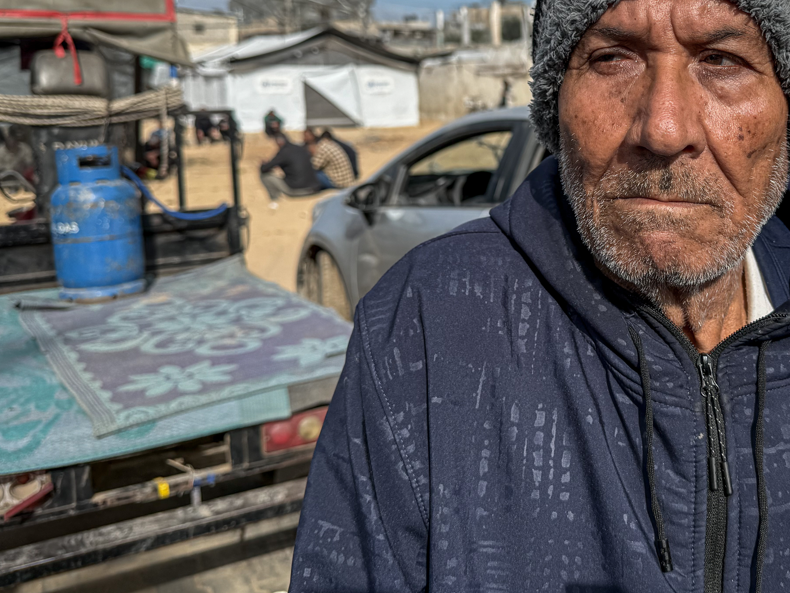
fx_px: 867
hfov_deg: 47.4
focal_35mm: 38
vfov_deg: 37.0
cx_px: 580
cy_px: 160
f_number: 1.8
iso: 80
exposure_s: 1/3200
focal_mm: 6.76
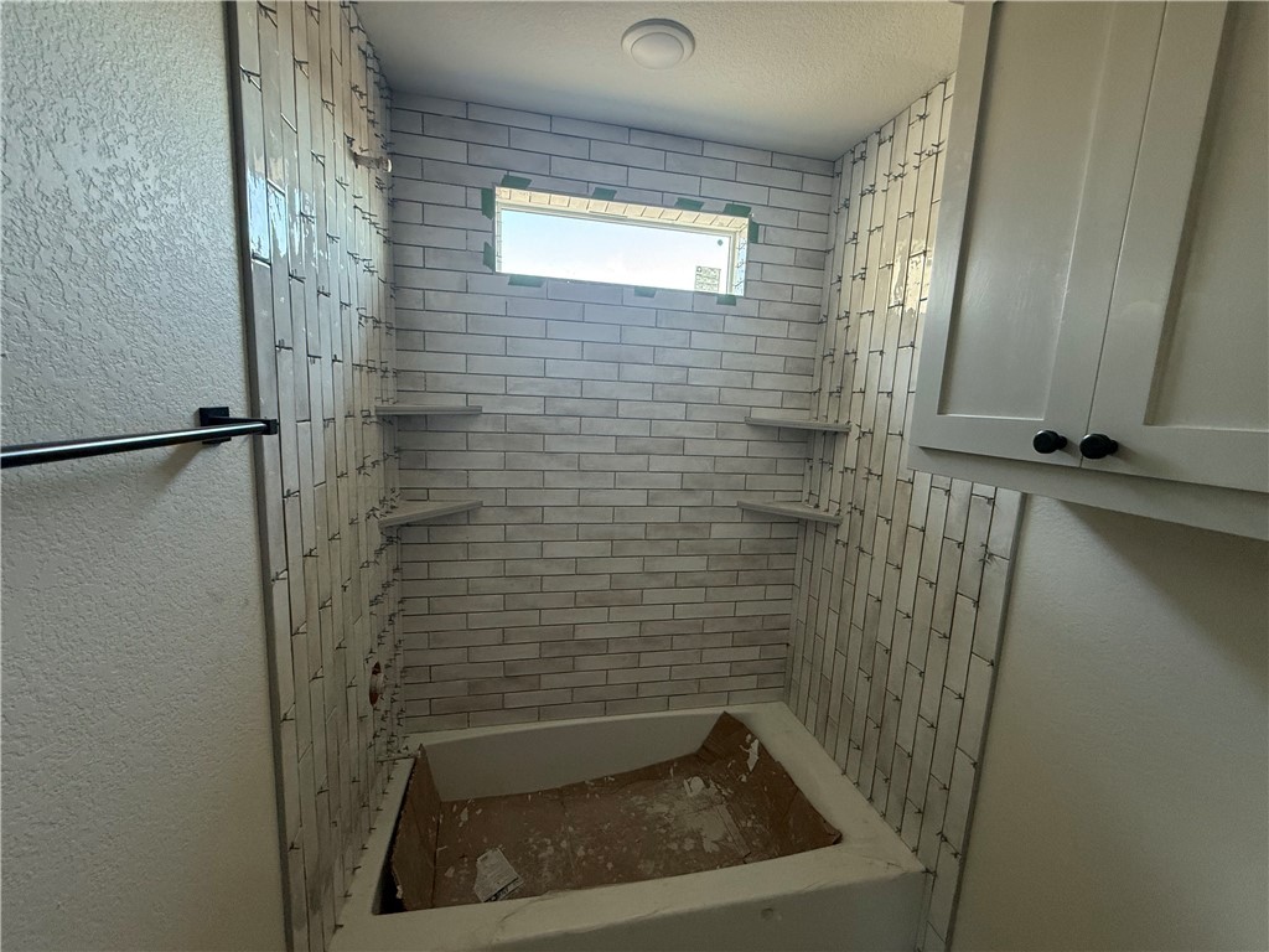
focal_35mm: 14
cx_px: 634
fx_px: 513
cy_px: 476
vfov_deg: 85.7
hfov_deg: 102.1
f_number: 2.2
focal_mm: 2.22
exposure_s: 1/99
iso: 320
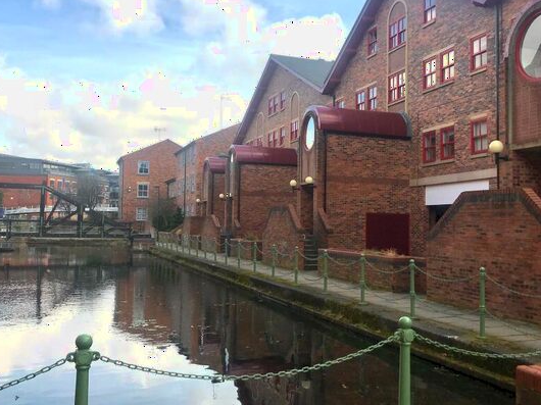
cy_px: 199
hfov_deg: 50.1
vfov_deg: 38.6
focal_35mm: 37
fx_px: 578
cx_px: 295
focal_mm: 3.99
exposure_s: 1/1520
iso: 20
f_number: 1.8
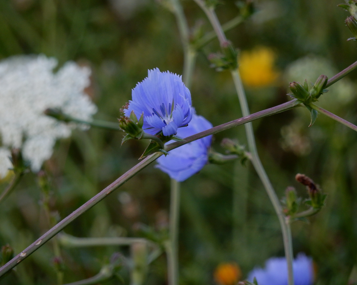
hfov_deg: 3.5
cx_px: 181
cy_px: 143
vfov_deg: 2.8
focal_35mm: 555
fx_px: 5863
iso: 125
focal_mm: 94.9
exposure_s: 1/125
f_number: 6.4
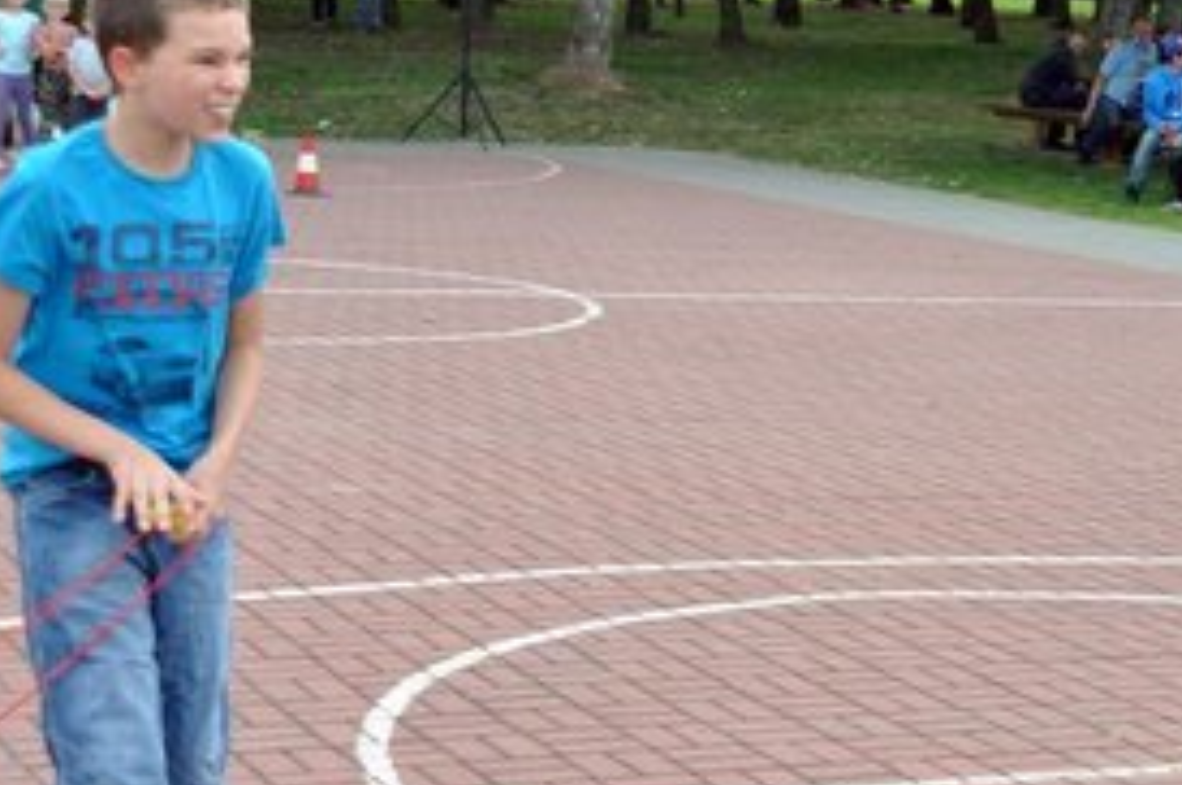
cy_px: 462
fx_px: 3384
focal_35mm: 103
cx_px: 837
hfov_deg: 19.7
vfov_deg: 13.2
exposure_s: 1/125
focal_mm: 29
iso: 200
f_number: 5.6
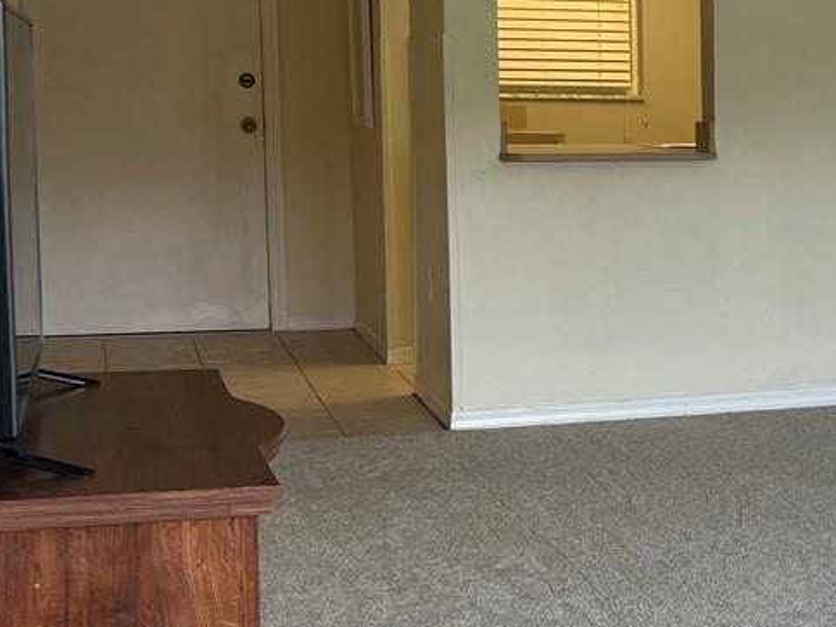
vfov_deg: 17.2
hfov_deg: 20.7
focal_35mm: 86
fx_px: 2077
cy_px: 307
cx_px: 1093
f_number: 1.5
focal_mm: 5.7
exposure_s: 1/120
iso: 50
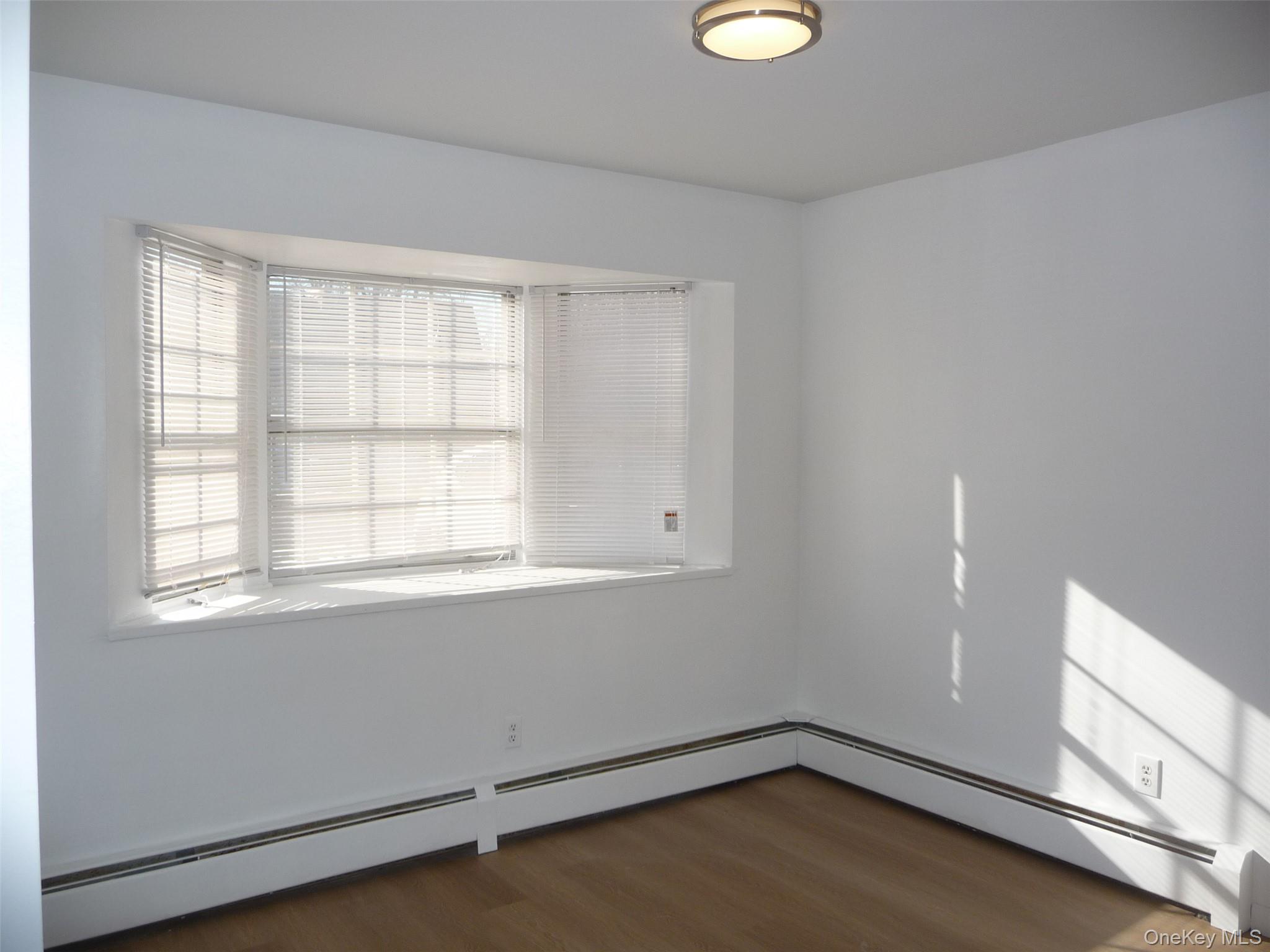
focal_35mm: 28
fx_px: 1027
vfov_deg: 49.7
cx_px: 635
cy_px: 476
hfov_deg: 63.4
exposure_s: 1/500
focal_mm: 4.7
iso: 100
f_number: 3.3
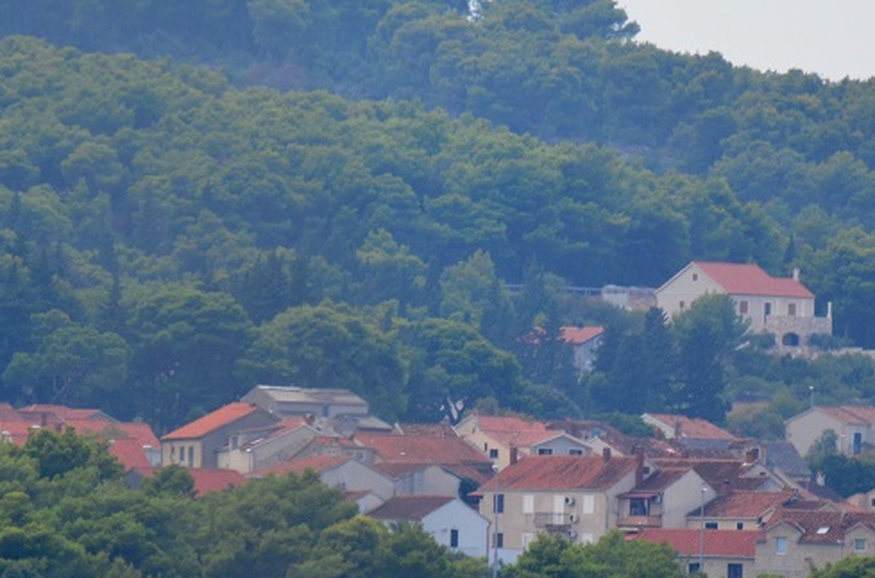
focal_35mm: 920
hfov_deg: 2.2
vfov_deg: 1.5
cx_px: 327
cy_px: 275
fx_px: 22296
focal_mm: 300
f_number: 5.6
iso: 400
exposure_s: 1/1250
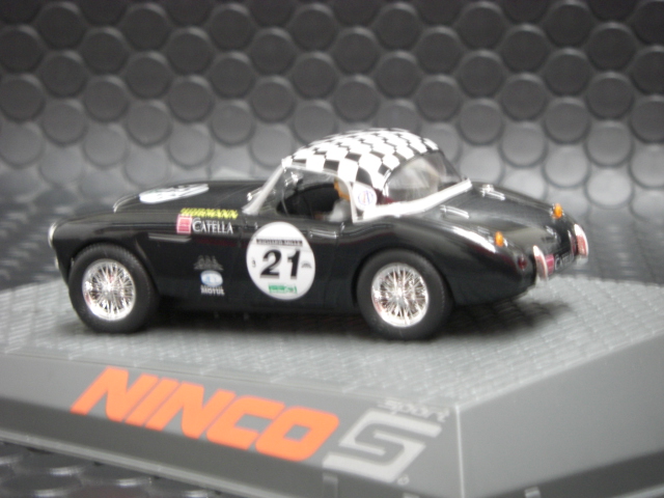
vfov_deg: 11.1
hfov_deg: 14.8
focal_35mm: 133
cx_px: 332
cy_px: 249
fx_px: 2551
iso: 200
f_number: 4.4
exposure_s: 1/6
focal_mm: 22.1
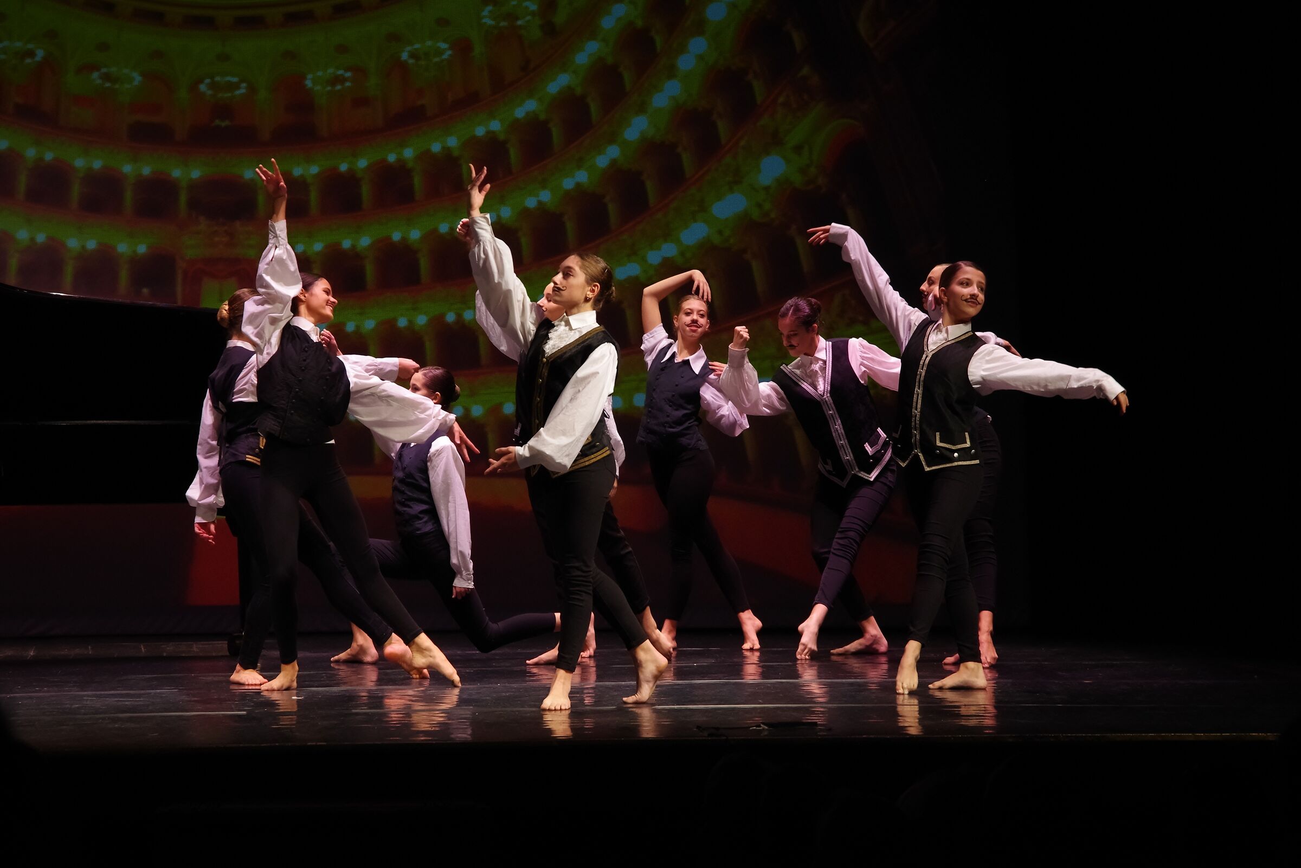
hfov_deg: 19.5
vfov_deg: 13.0
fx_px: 3795
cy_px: 434
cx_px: 650
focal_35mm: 105
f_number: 5.6
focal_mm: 105
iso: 1600
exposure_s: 1/100
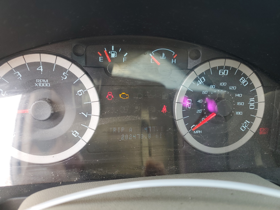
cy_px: 105
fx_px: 210
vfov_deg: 53.1
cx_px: 140
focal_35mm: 26
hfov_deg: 67.3
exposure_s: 1/122
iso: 50
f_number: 1.5
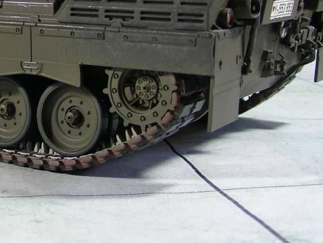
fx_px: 756
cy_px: 22
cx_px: 8
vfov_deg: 17.9
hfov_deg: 23.2
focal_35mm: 81
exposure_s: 1/9.9
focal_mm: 6.3
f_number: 3.5
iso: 50
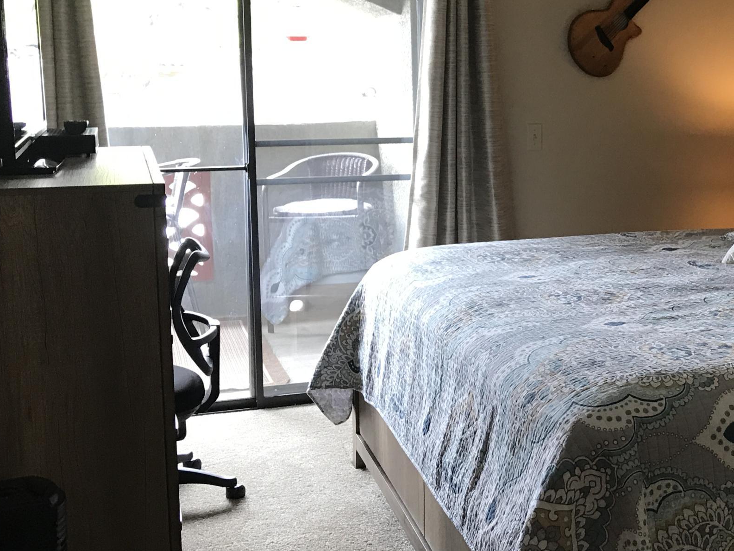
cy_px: 239
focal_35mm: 53
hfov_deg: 35.2
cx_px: 570
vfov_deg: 27.5
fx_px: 1124
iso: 32
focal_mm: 3.99
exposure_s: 1/30
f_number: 1.8
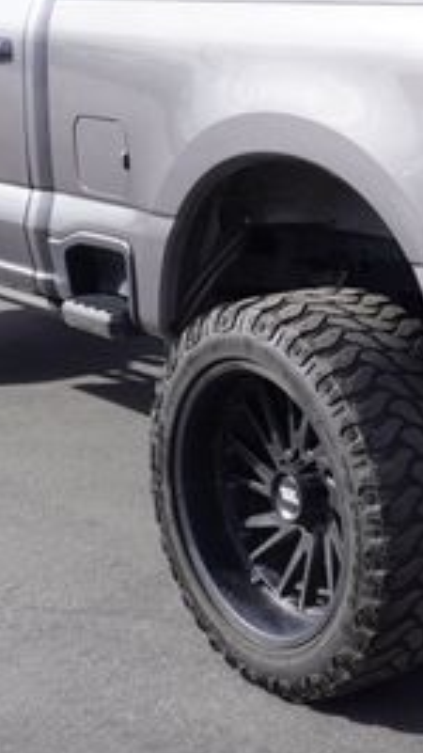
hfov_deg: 15.0
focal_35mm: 79
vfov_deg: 26.6
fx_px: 1582
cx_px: 403
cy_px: 262
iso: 100
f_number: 8
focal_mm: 21
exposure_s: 1/125
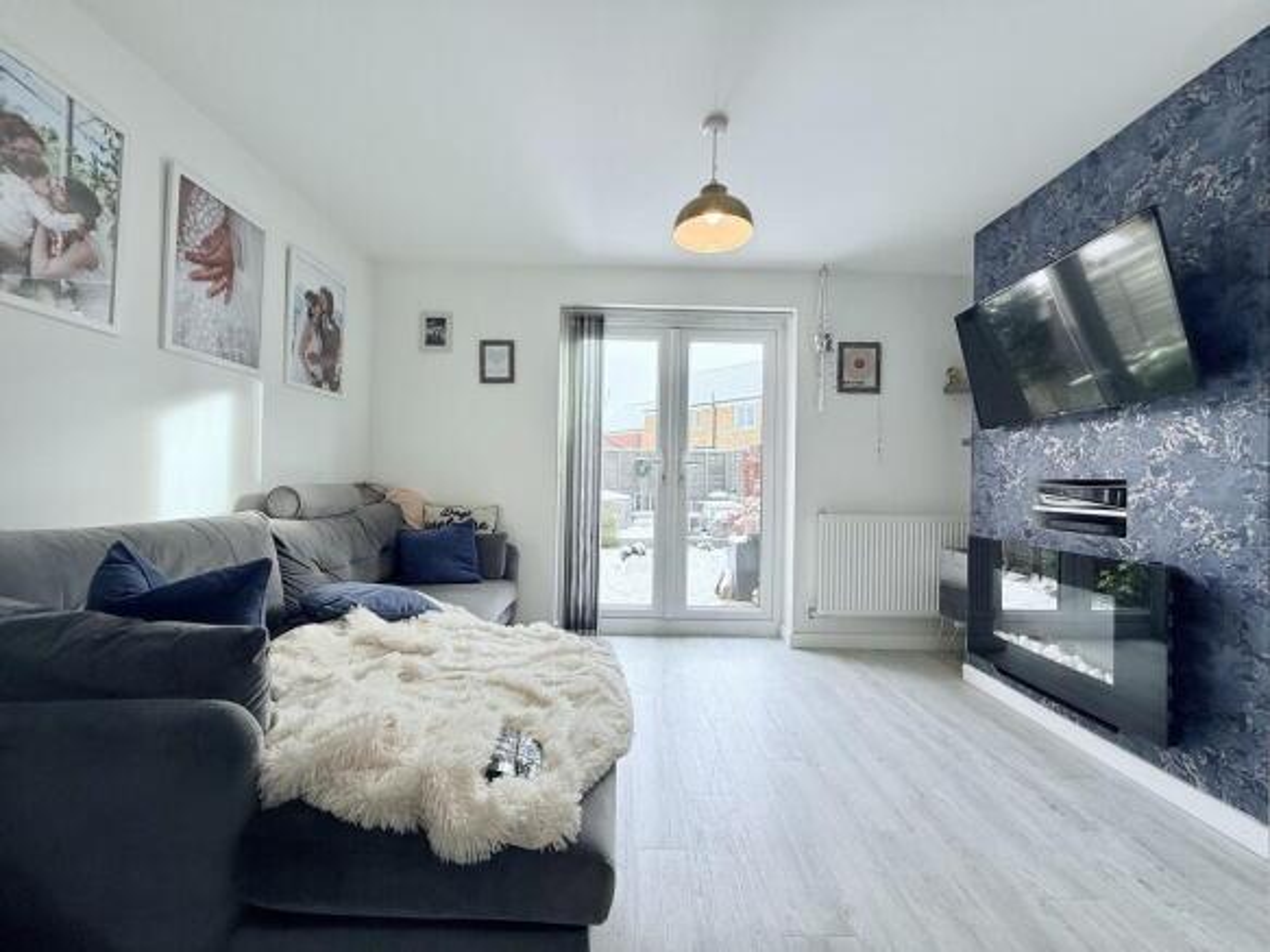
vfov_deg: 85.7
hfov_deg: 102.1
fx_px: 514
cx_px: 635
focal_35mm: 14
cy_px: 476
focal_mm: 2.22
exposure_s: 1/197
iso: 64
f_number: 2.2
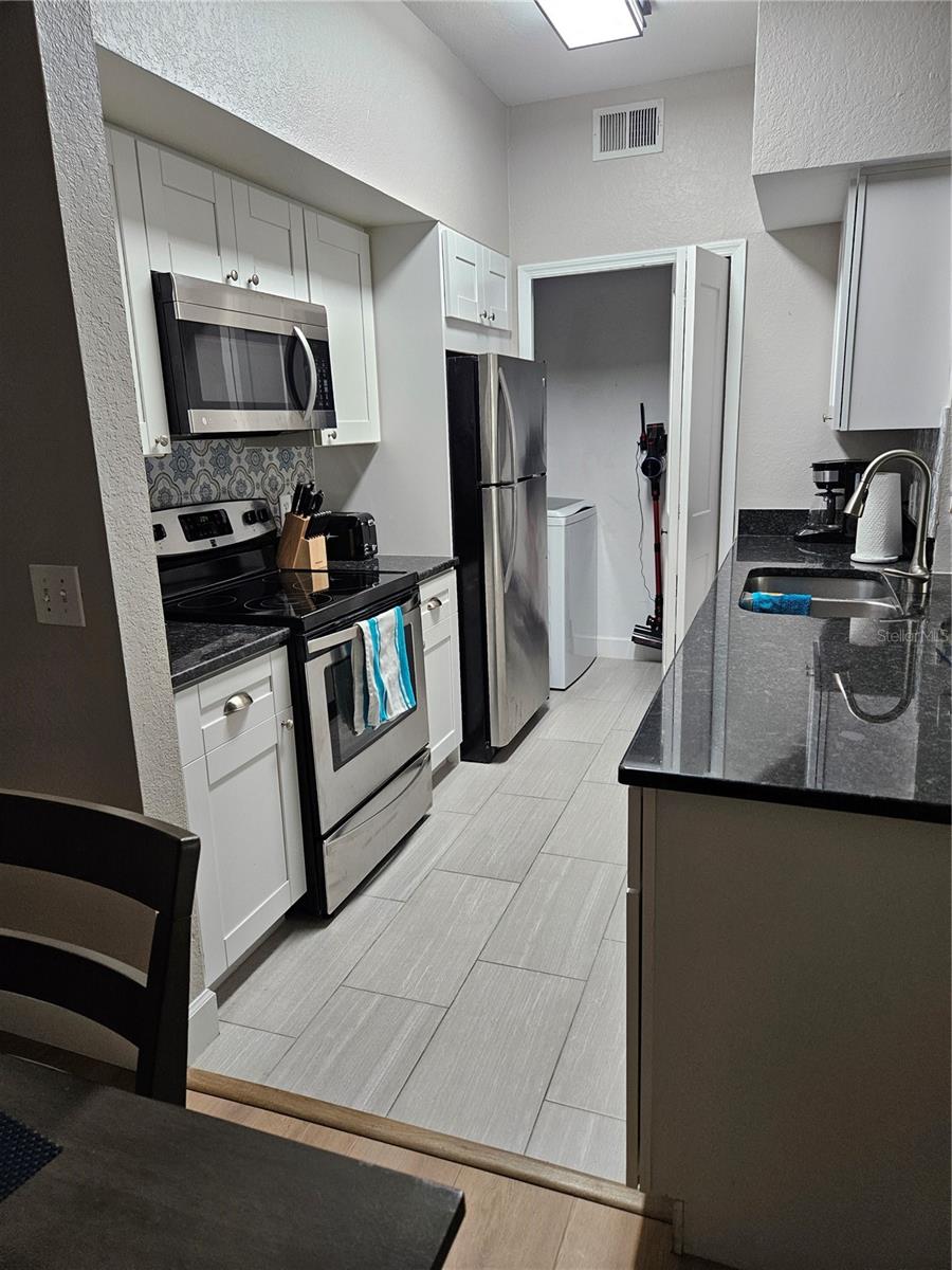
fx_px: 843
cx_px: 476
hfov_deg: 58.9
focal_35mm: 23
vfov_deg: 73.9
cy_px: 635
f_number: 1.8
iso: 200
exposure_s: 1/120
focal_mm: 5.4
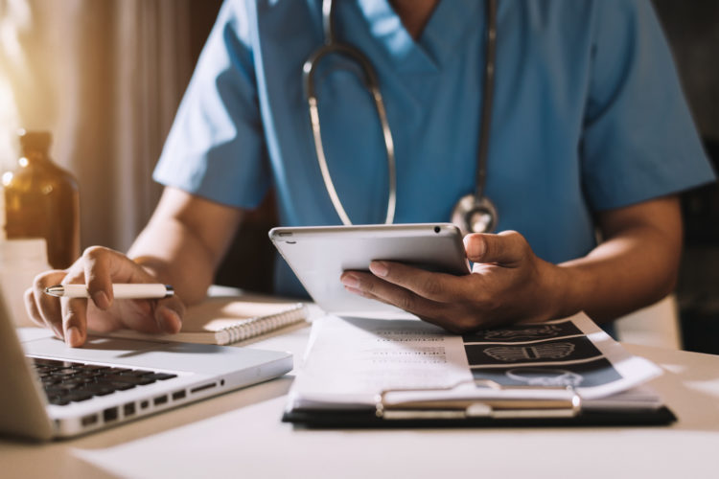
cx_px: 360
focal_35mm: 58
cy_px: 240
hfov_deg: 34.5
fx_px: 1158
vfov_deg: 23.4
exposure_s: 1/80
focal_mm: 58
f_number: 2.8
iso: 500
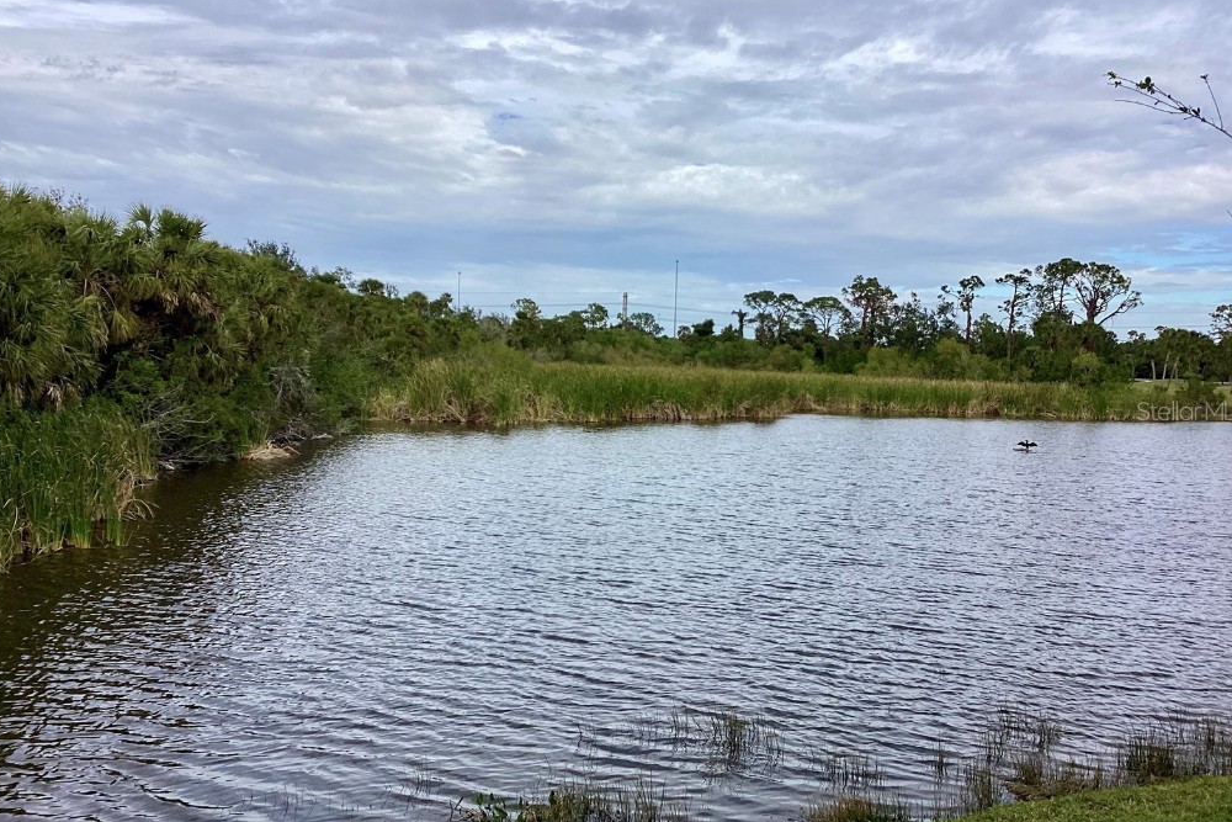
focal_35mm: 33
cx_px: 622
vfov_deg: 40.0
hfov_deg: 57.2
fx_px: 1129
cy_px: 410
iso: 25
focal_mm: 3.3
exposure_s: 1/1597
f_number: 2.4
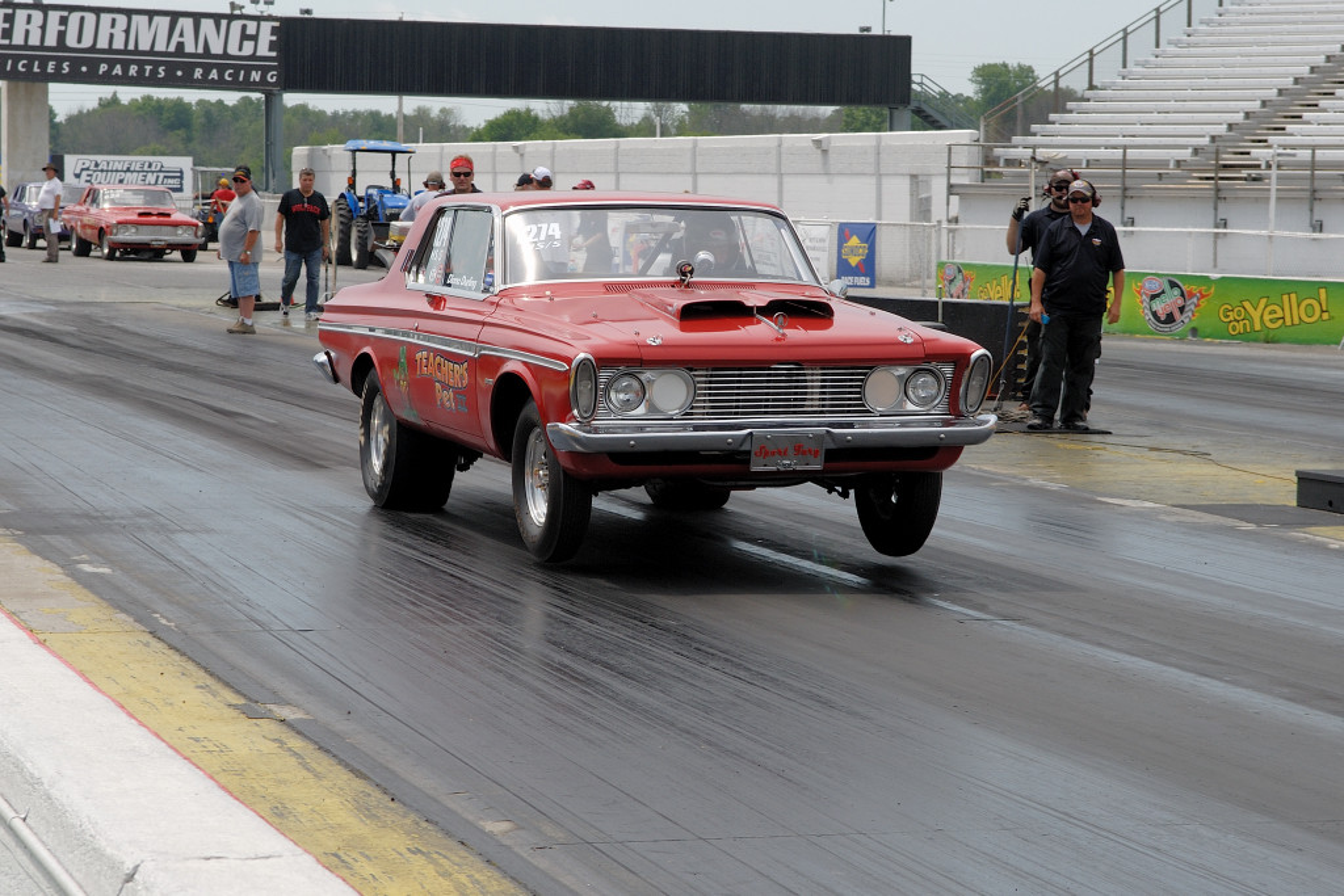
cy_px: 448
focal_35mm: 82
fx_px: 3080
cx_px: 672
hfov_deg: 24.6
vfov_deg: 16.6
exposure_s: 1/320
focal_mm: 55
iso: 100
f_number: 9
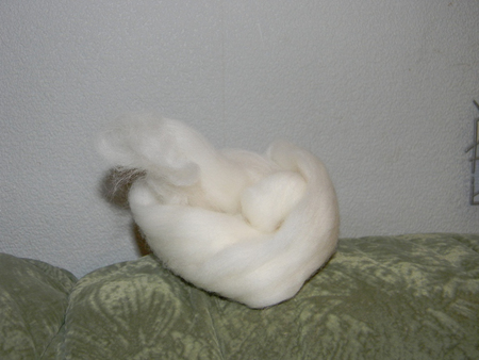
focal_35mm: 41
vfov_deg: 35.2
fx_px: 568
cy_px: 180
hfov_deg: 45.8
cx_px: 240
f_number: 3.8
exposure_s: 1/30
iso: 200
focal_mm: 7.3
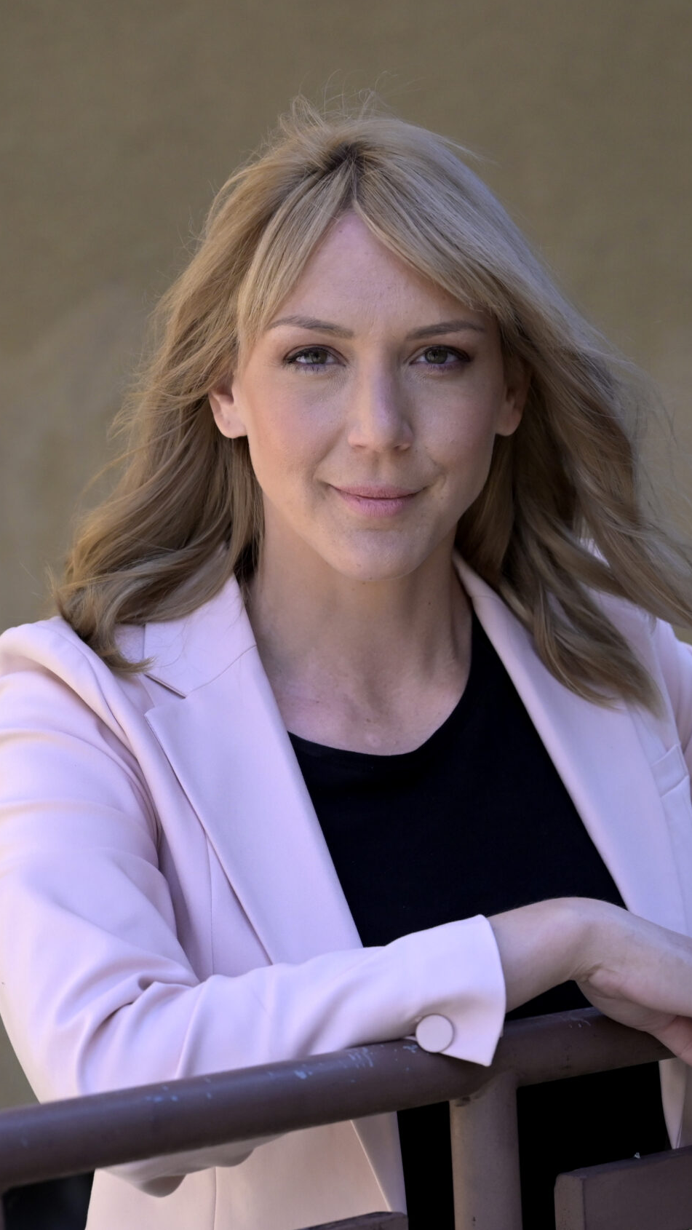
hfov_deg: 10.9
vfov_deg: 19.3
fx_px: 3620
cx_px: 496
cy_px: 612
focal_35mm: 111
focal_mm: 70
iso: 1800
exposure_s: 1/3200
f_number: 4
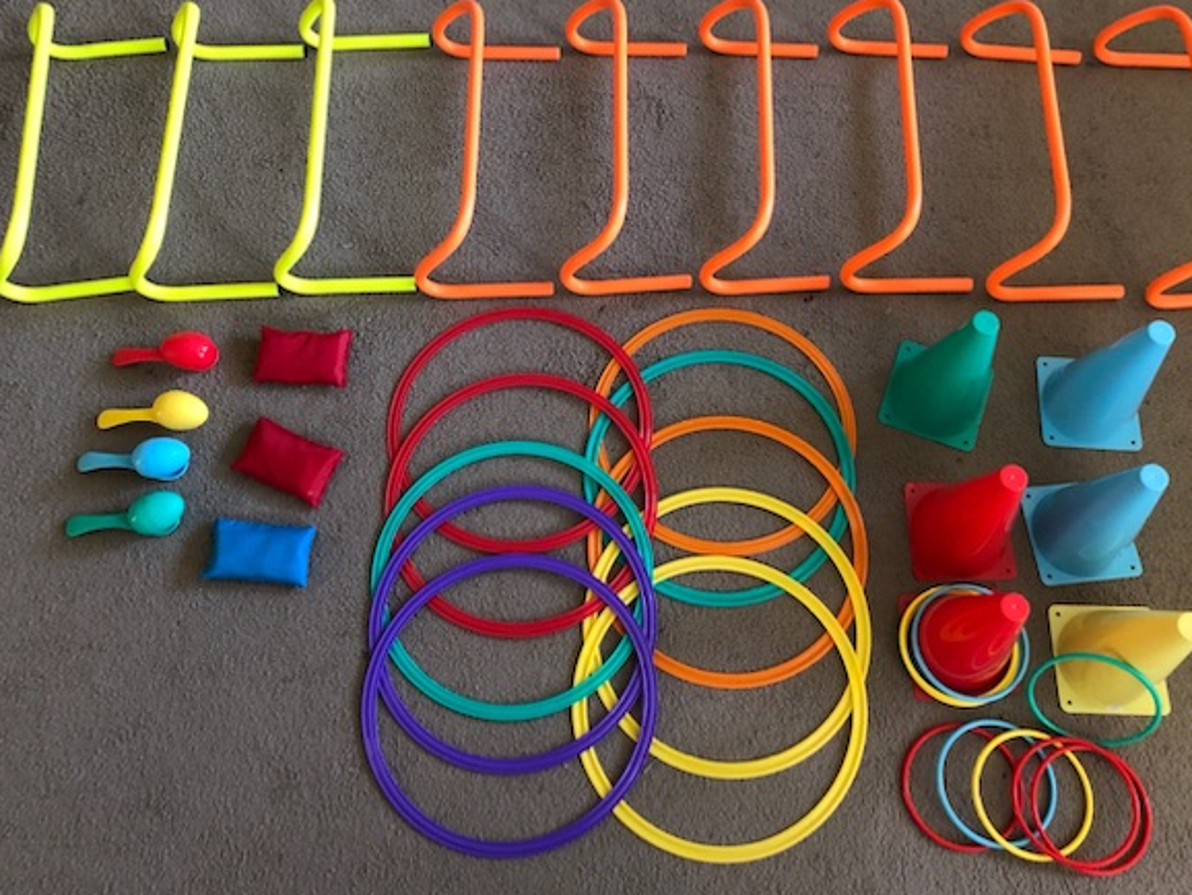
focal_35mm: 31
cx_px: 633
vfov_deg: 45.4
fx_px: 1068
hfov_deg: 58.3
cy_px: 412
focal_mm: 3.99
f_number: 1.8
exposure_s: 1/11
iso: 100
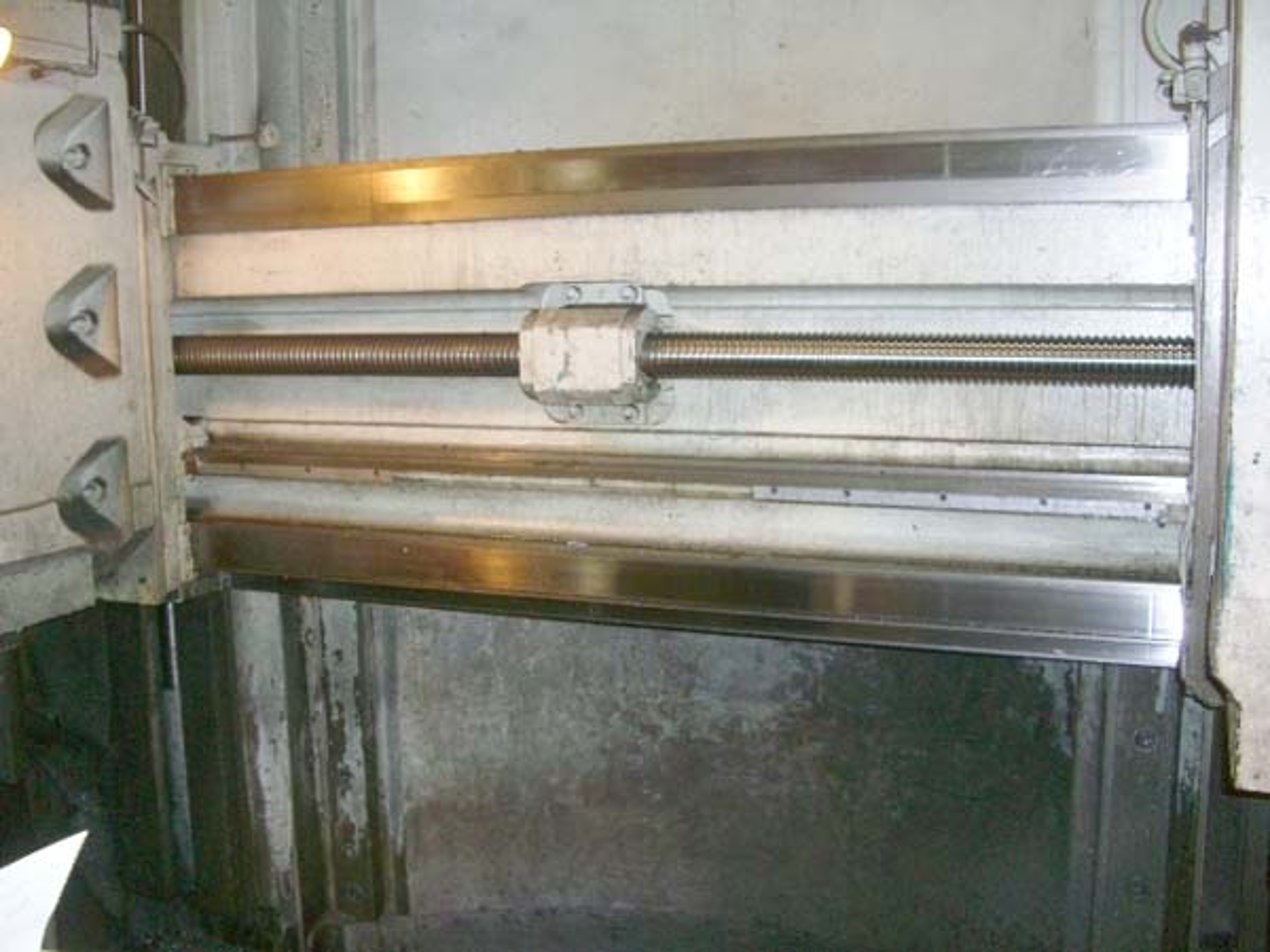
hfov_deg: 49.0
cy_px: 476
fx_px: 1394
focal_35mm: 38
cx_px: 635
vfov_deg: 37.7
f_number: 2.8
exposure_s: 1/60
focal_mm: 7.9
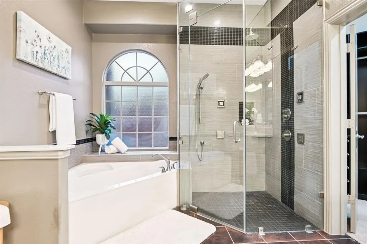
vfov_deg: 64.5
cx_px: 184
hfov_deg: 86.9
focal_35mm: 19
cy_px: 122
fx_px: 194
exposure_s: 1/4
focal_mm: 19
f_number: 8
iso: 400
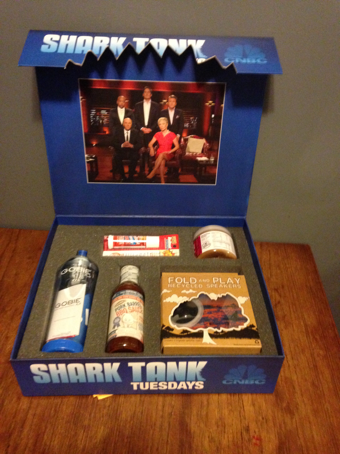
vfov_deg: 55.4
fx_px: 432
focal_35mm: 33
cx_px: 170
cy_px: 227
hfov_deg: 42.9
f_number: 2.4
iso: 640
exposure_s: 1/15
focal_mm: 4.12
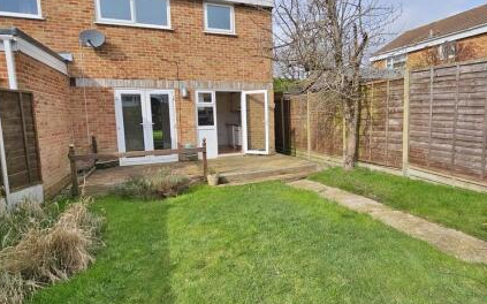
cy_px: 142
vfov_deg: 62.1
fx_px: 252
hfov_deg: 87.8
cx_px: 267
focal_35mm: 19
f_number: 2.2
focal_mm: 2.2
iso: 50
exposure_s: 1/2043
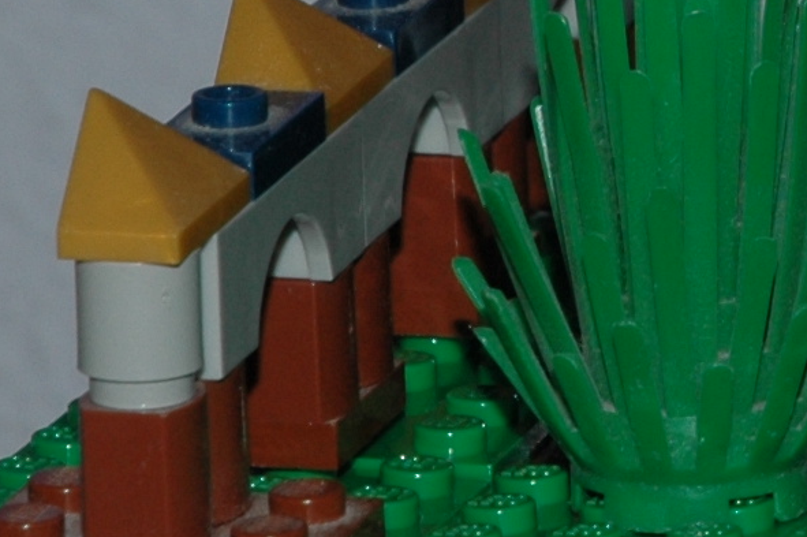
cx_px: 1264
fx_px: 11121
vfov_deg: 2.8
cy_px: -150
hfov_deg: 4.1
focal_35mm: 497
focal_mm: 65
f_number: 11
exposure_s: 1/500
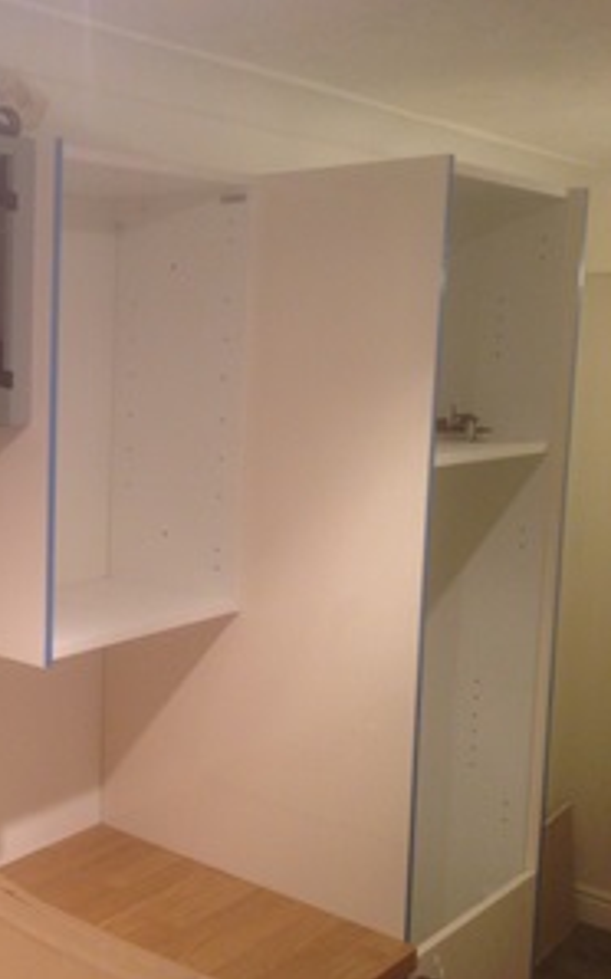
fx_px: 1253
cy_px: 490
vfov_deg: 42.7
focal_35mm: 47
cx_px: -43
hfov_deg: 25.6
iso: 100
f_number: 2.4
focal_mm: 4.12
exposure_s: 1/20
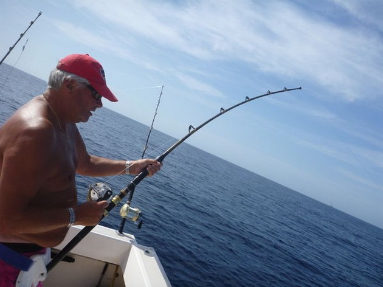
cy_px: 144
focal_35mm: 28
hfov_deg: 63.5
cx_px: 192
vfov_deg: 49.7
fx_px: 310
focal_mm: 4.9
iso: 100
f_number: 3.3
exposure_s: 1/1300
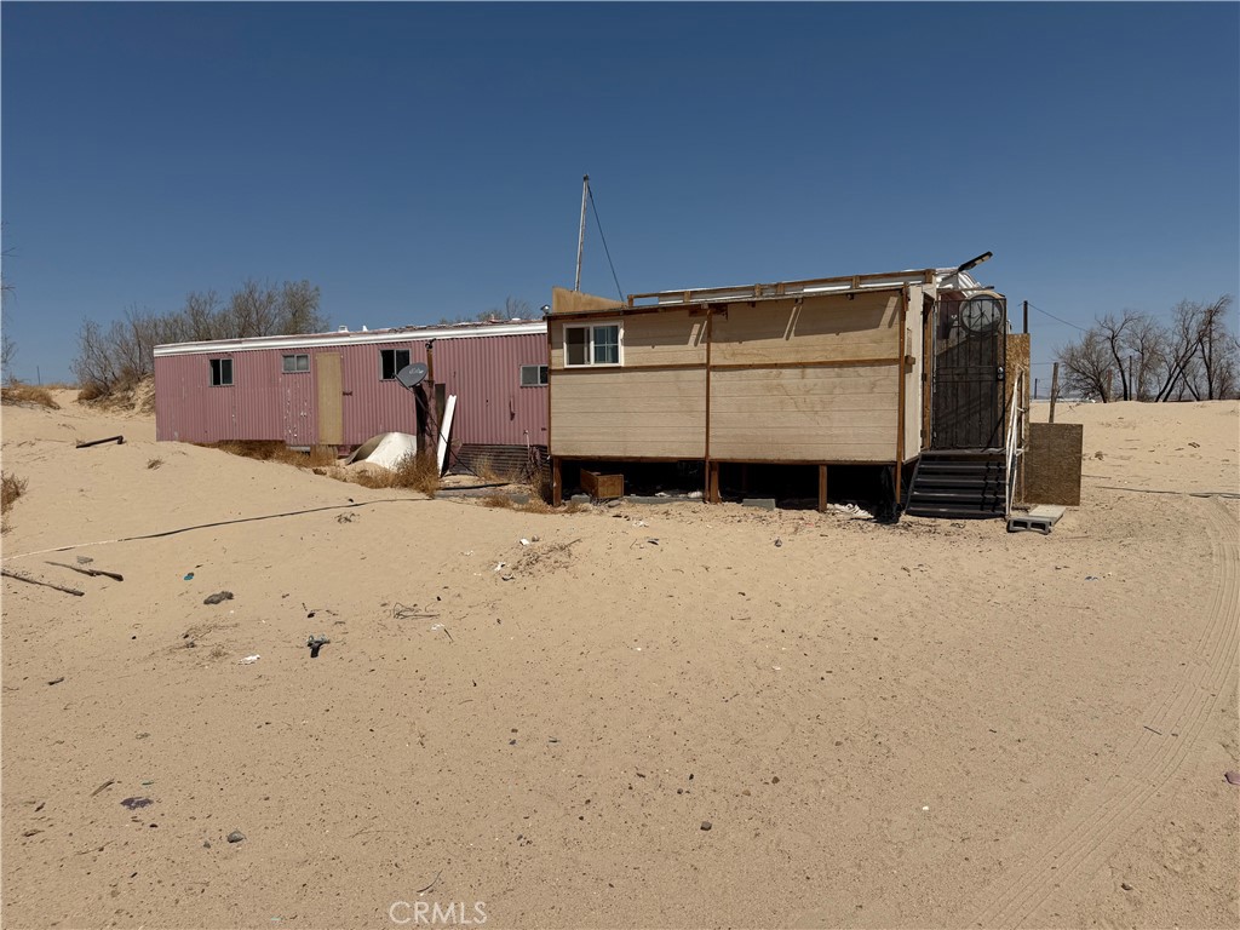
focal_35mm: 24
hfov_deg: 71.6
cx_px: 620
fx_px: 860
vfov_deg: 56.8
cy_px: 465
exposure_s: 1/14286
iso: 80
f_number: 1.78
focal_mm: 6.76
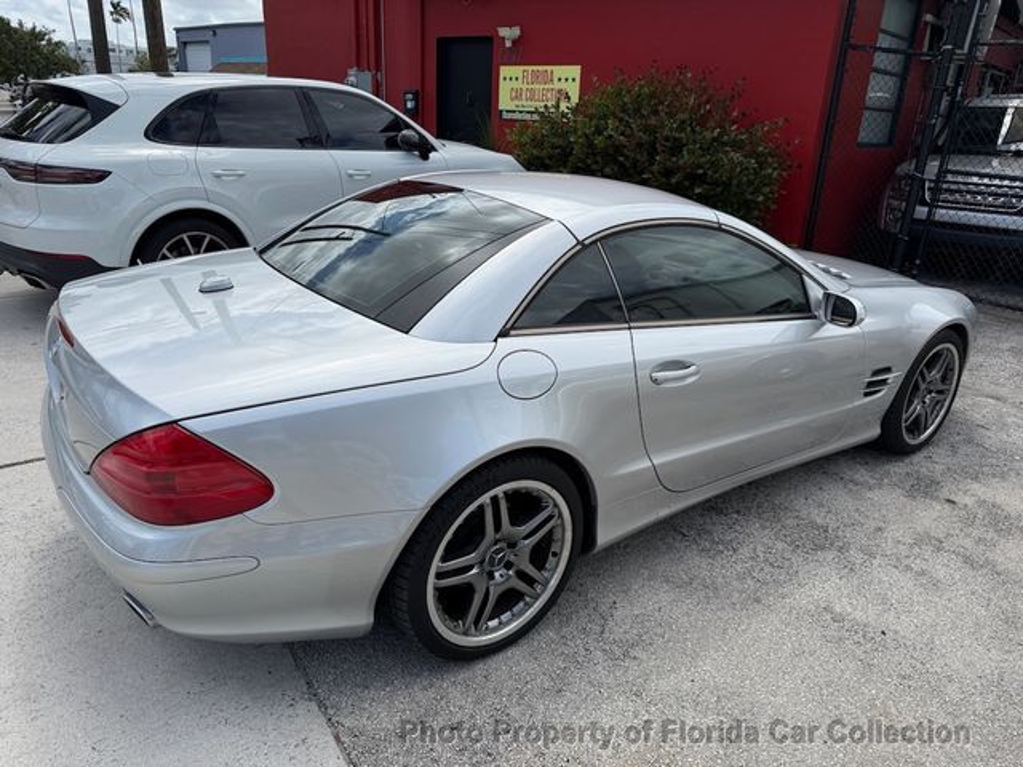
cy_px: 384
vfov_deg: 56.8
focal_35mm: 24
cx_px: 512
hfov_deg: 71.6
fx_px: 709
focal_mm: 6.76
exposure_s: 1/4673
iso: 80
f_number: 1.78
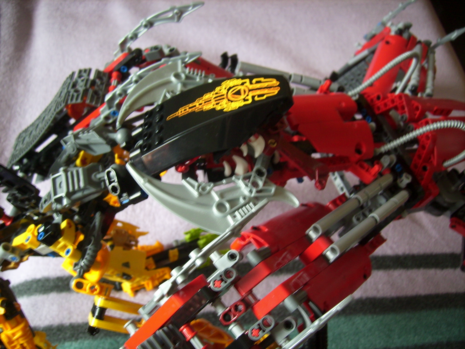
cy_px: 174
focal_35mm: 32
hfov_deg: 56.8
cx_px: 232
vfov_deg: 44.2
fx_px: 430
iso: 50
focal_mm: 5.99
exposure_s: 1/12
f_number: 2.8
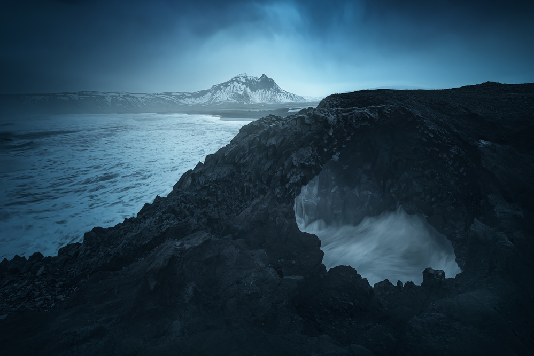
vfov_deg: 81.3
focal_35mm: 14
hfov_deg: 104.2
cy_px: 178
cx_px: 267
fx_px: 208
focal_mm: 14
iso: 400
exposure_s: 1/2
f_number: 14
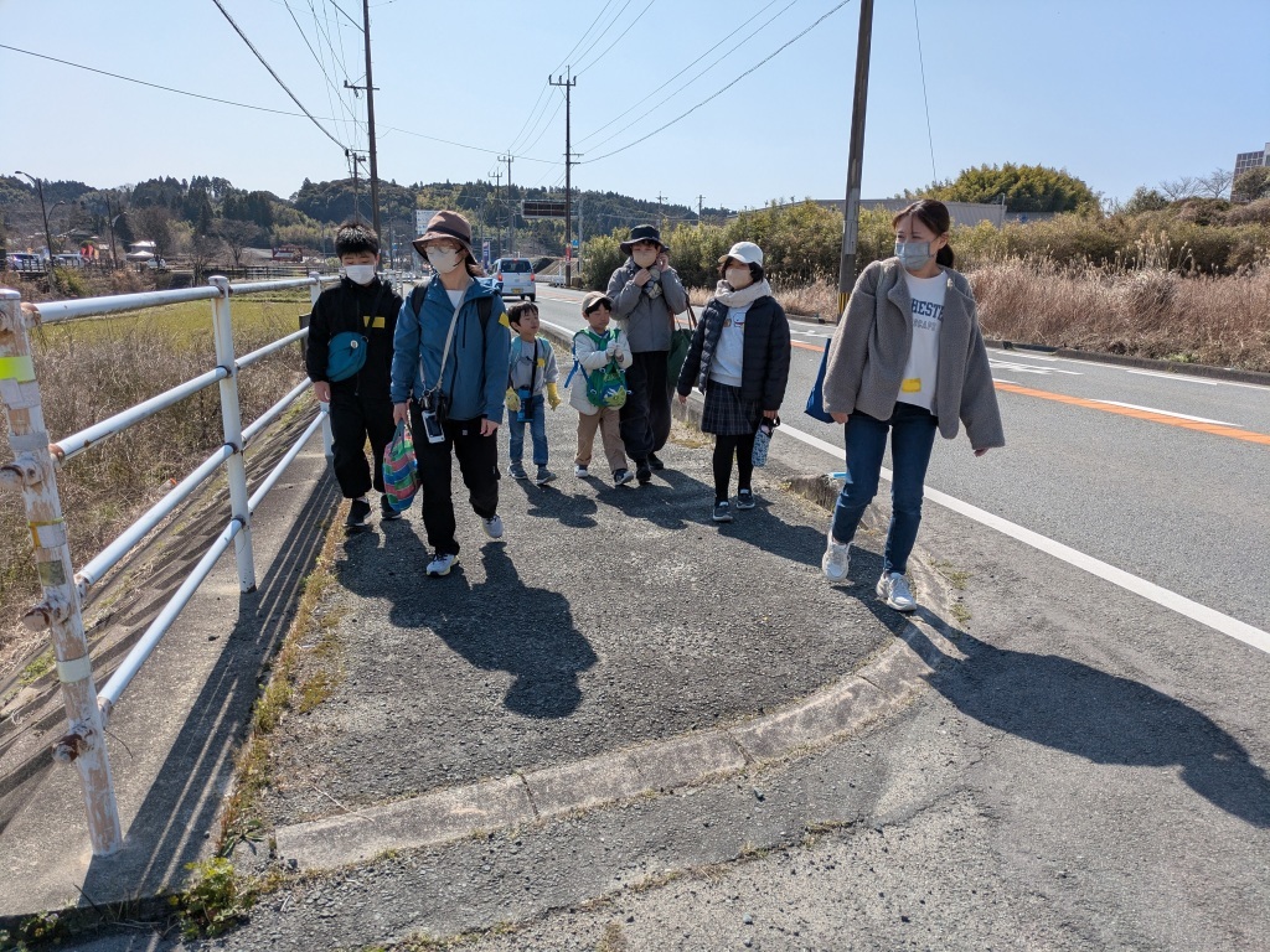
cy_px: 476
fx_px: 917
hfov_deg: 69.4
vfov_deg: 54.9
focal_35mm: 25
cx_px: 635
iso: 53
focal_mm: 5.43
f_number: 1.89
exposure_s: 1/2841
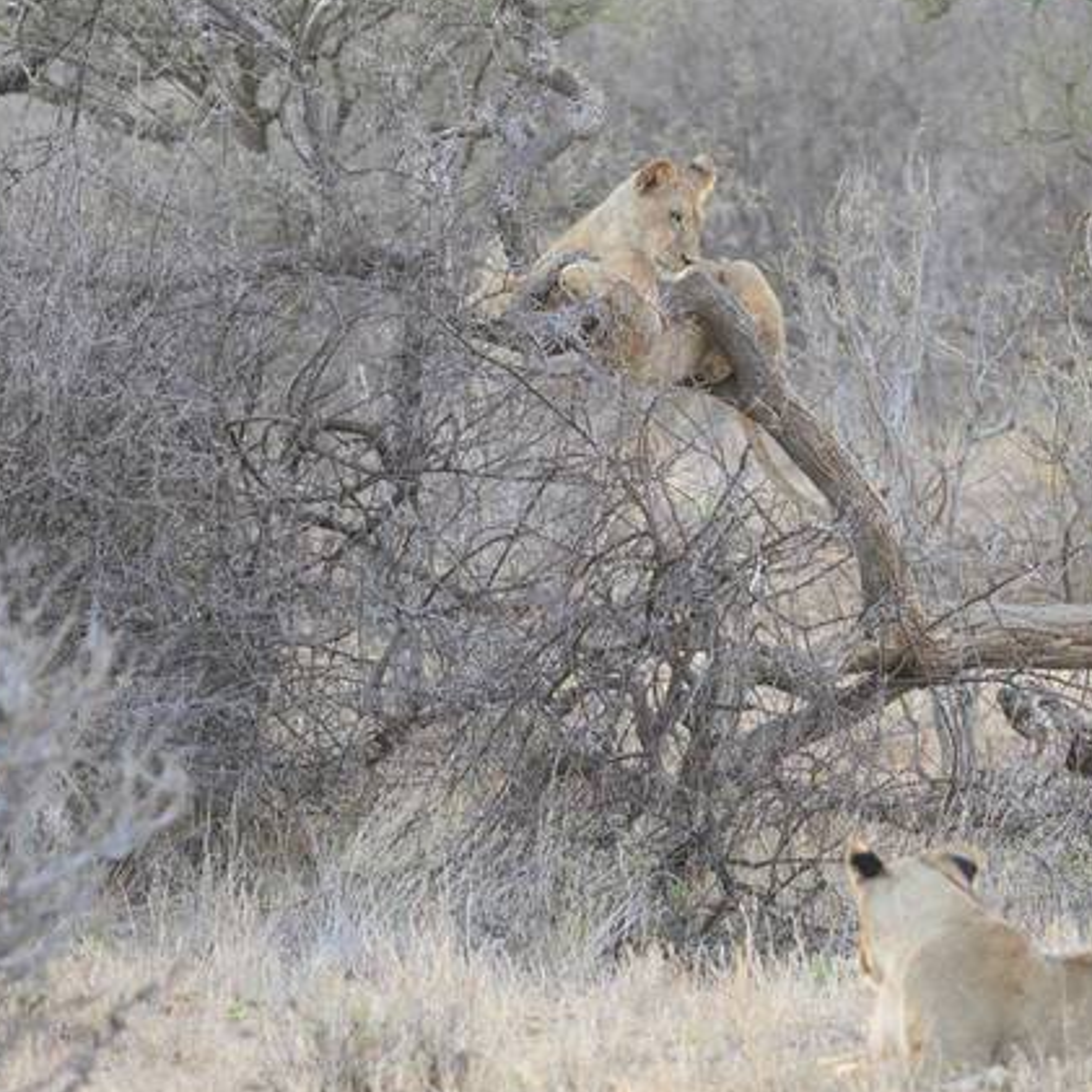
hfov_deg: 3.3
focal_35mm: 528
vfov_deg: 3.3
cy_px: 582
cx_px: 874
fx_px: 18845
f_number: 5.3
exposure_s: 1/500
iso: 1800
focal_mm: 250
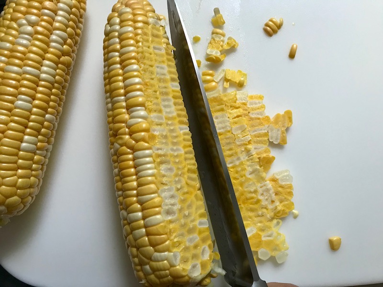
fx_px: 310
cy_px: 144
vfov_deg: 49.7
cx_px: 192
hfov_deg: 63.4
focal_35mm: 28
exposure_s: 1/30
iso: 25
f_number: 1.8
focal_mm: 3.99
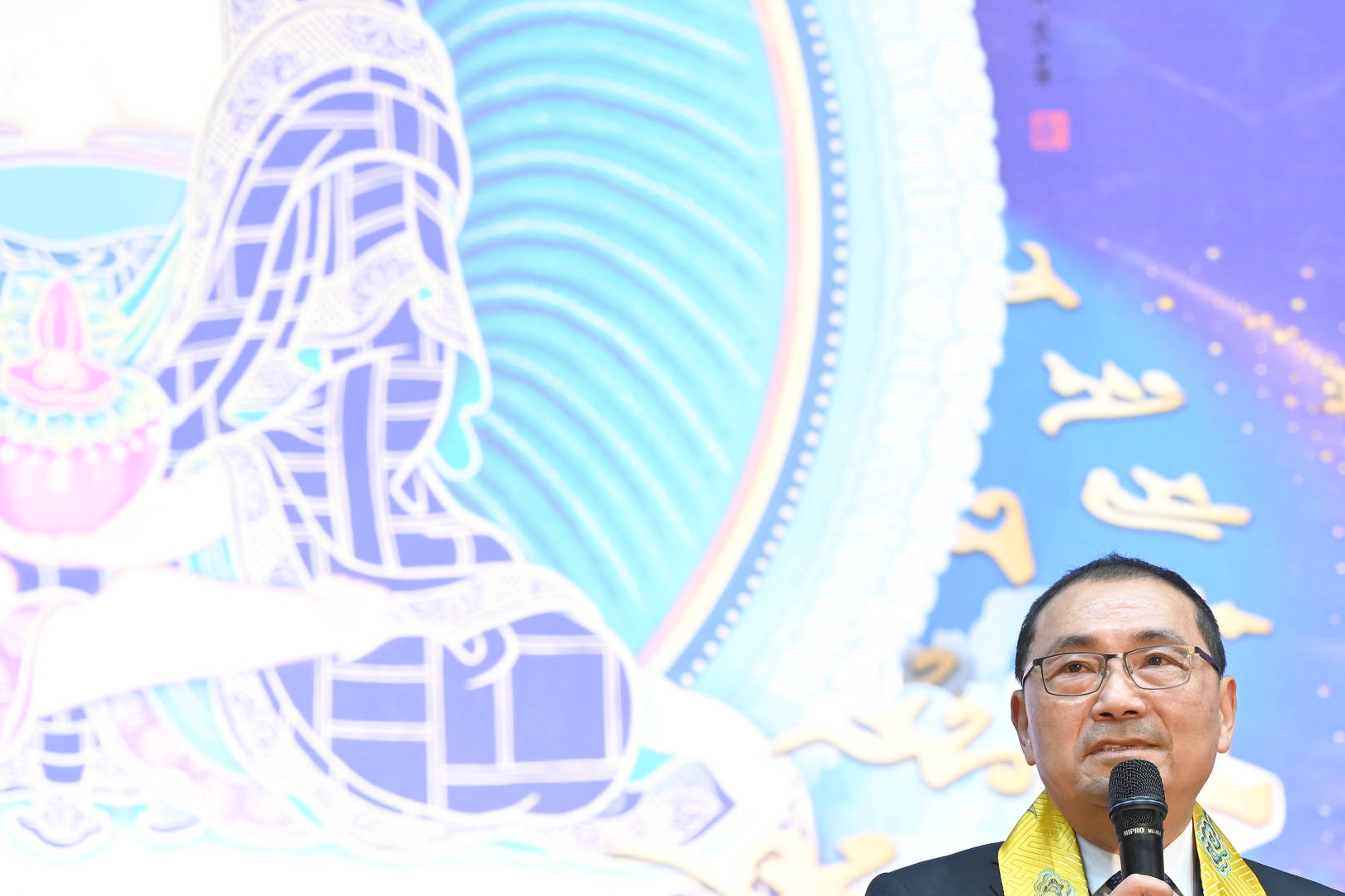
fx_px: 8256
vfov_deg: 6.2
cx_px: 1129
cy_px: 780
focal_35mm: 221
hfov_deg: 9.3
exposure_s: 1/125
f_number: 5.6
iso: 1800
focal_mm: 120
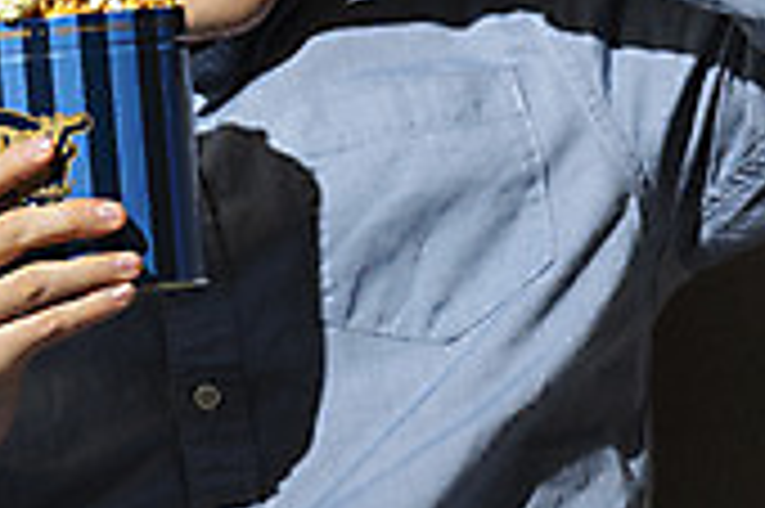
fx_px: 13098
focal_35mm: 617
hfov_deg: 3.3
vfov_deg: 2.2
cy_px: 85
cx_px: -223
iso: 100
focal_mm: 175
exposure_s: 1/125
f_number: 3.5
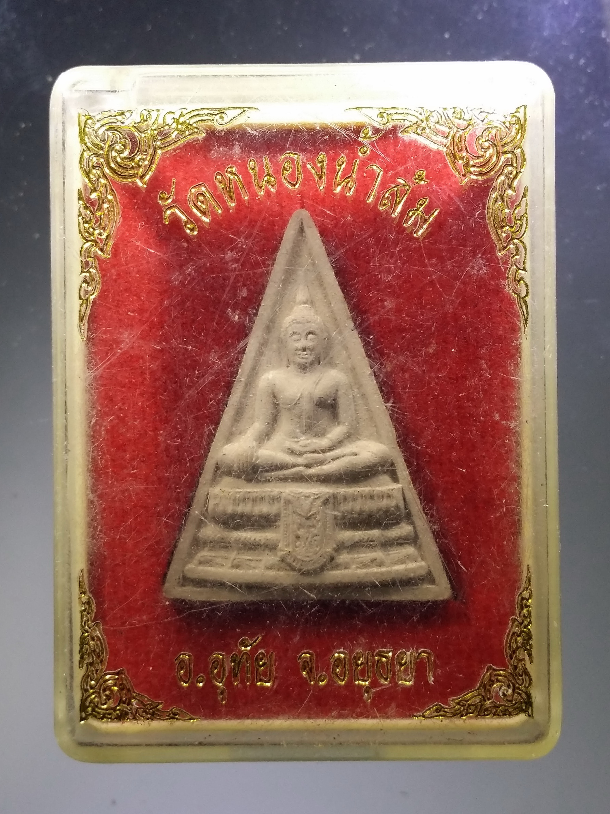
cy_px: 407
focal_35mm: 31
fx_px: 728
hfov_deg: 45.4
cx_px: 305
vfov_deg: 58.4
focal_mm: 4.13
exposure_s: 1/50
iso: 80
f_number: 2.2
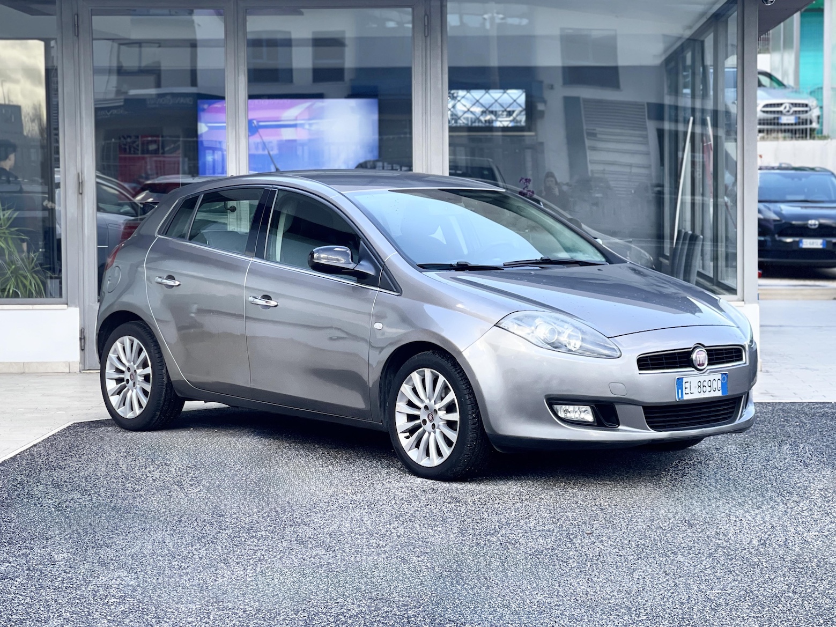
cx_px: 418
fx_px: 1546
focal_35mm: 64
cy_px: 314
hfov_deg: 30.3
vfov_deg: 22.9
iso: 32
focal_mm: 7.5
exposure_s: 1/121
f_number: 2.2
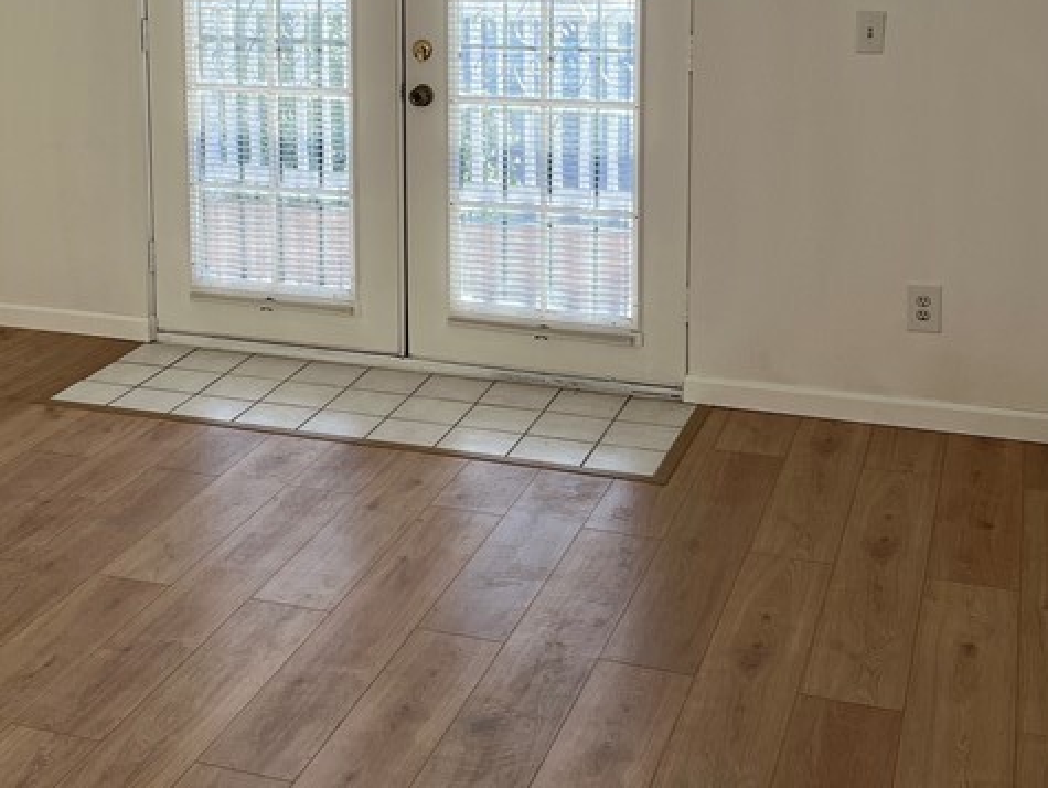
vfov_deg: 25.5
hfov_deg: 34.0
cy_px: 117
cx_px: 335
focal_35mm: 56
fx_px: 1697
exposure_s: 1/120
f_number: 1.6
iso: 50
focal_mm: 5.1
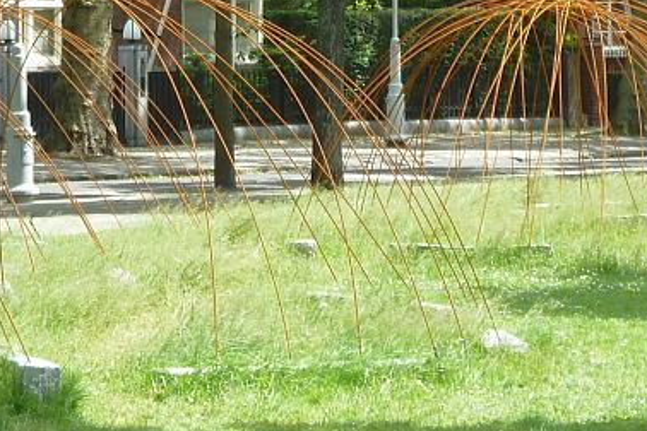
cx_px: 339
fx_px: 4547
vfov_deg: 5.4
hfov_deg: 8.1
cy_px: -211
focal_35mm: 253
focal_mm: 14.7
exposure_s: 1/125
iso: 80
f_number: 4.3
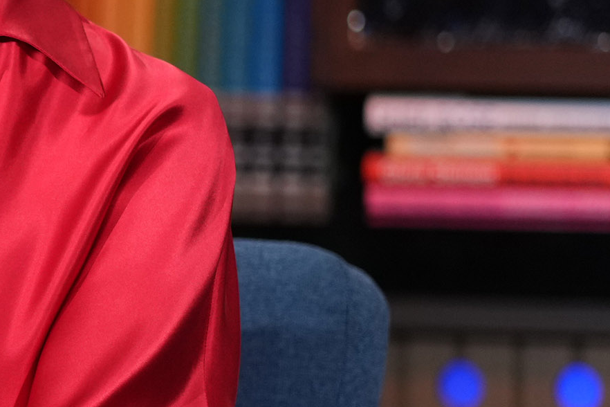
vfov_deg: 4.8
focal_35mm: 289
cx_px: -425
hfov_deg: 7.0
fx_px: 4897
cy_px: 148
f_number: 1.8
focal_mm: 85
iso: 1000
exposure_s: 1/160
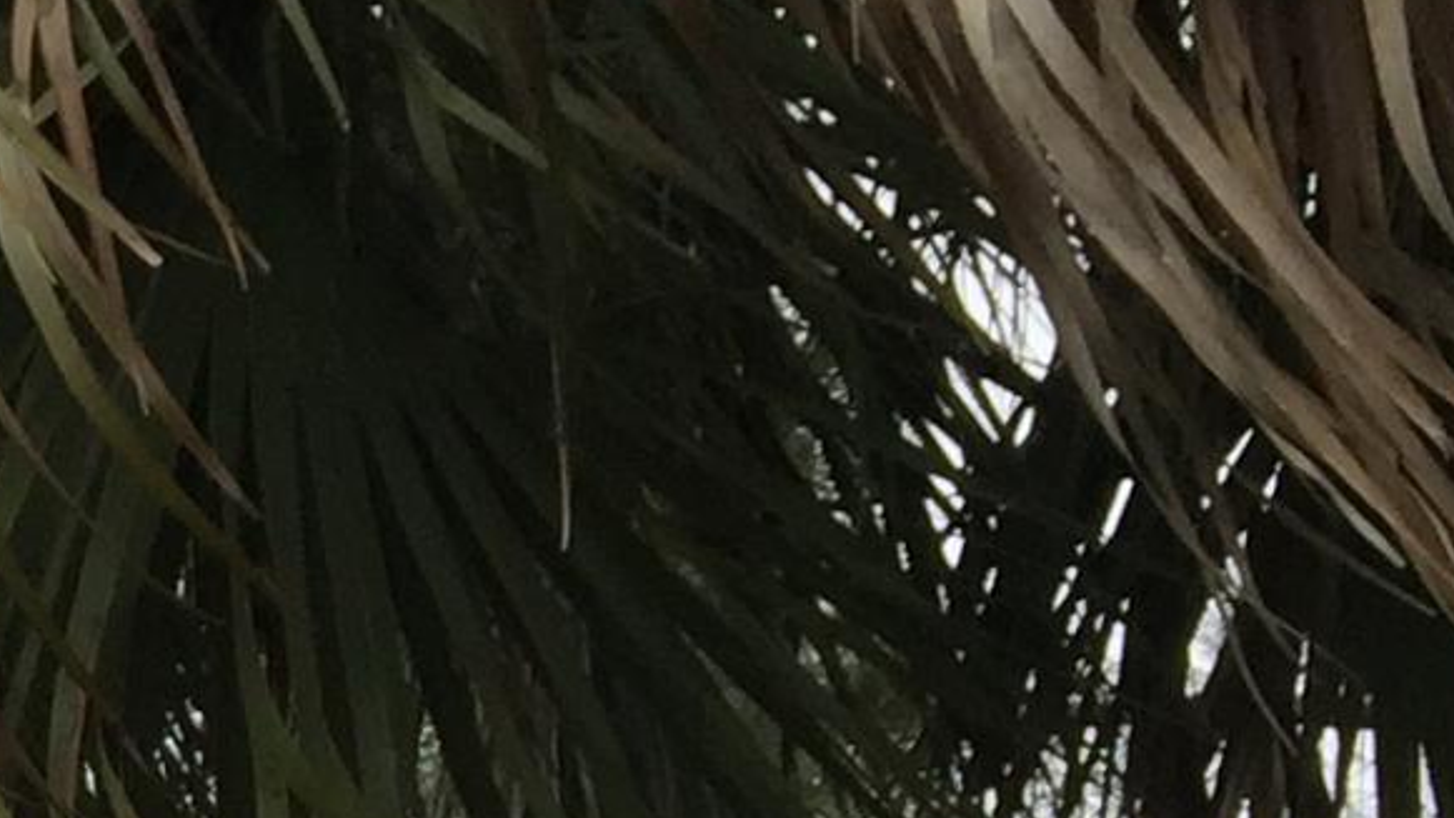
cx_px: -1967
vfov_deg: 7.0
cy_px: 2021
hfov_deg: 11.2
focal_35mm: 163
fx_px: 6285
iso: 32
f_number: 2.2
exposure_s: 1/488
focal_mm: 4.15
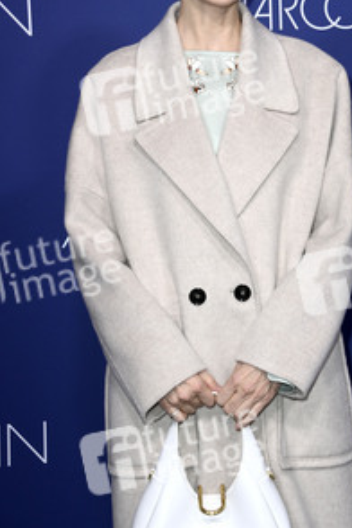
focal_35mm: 106
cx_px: 224
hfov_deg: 12.9
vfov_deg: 19.2
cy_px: 183
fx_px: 1555
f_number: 5.6
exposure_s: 1/250
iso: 800
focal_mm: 78
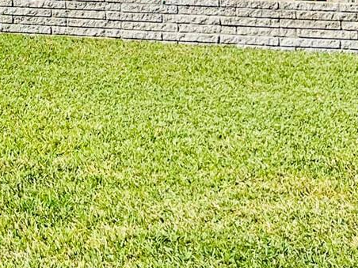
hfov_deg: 19.4
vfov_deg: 14.6
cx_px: -126
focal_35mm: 92
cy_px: -170
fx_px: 951
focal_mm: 5.7
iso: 50
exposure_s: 1/4831
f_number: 1.5
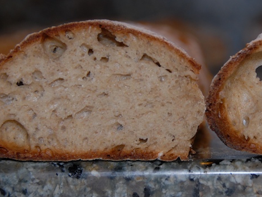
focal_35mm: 122
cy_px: 92
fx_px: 924
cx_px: 137
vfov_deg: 12.2
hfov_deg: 16.1
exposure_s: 1/60
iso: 200
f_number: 4.8
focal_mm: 62
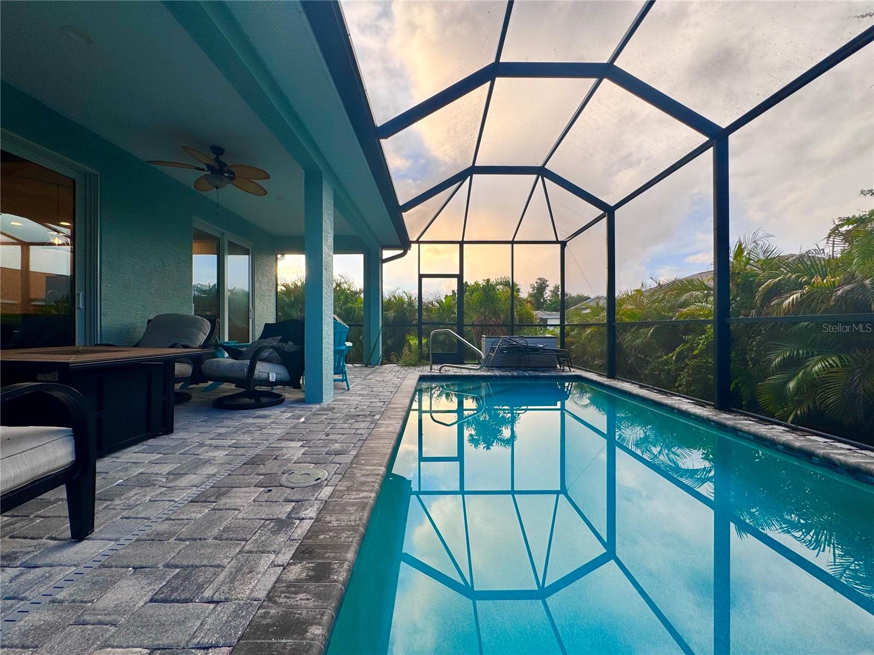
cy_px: 328
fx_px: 353
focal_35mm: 14
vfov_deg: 85.7
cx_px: 437
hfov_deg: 102.1
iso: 40
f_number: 2.2
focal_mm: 2.22
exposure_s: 1/375
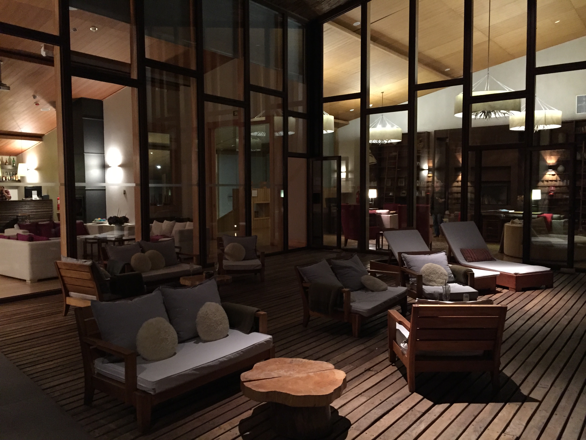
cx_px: 293
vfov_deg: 48.2
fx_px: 491
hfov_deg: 61.7
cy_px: 220
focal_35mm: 29
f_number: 2.2
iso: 500
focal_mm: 4.15
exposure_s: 1/17
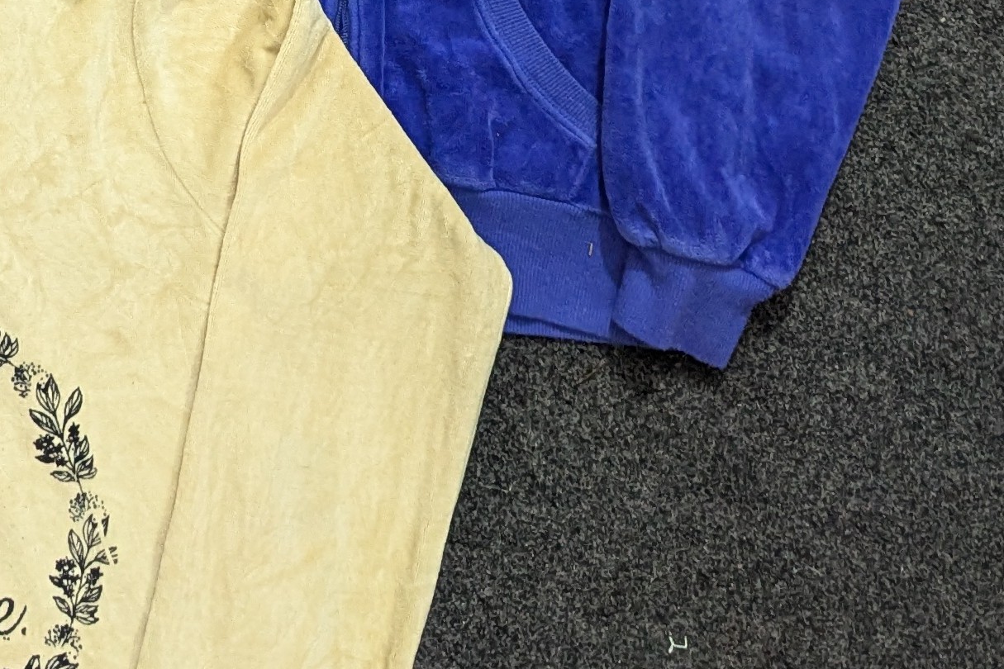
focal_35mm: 73
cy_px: -496
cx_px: -33
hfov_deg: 26.1
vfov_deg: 16.1
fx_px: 2036
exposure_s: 1/59.1
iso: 767
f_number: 1.85
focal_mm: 6.81
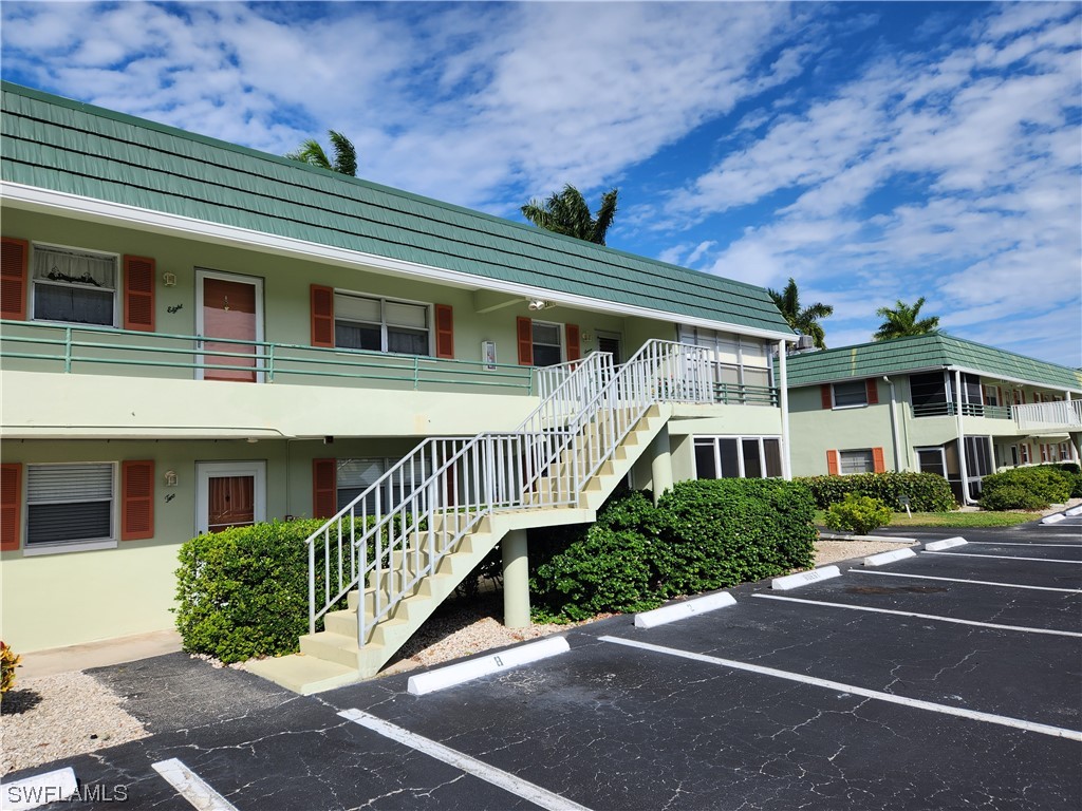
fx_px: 719
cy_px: 406
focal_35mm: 23
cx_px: 541
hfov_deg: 73.9
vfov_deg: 58.9
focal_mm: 5.4
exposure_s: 1/2544
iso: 20
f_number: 1.8
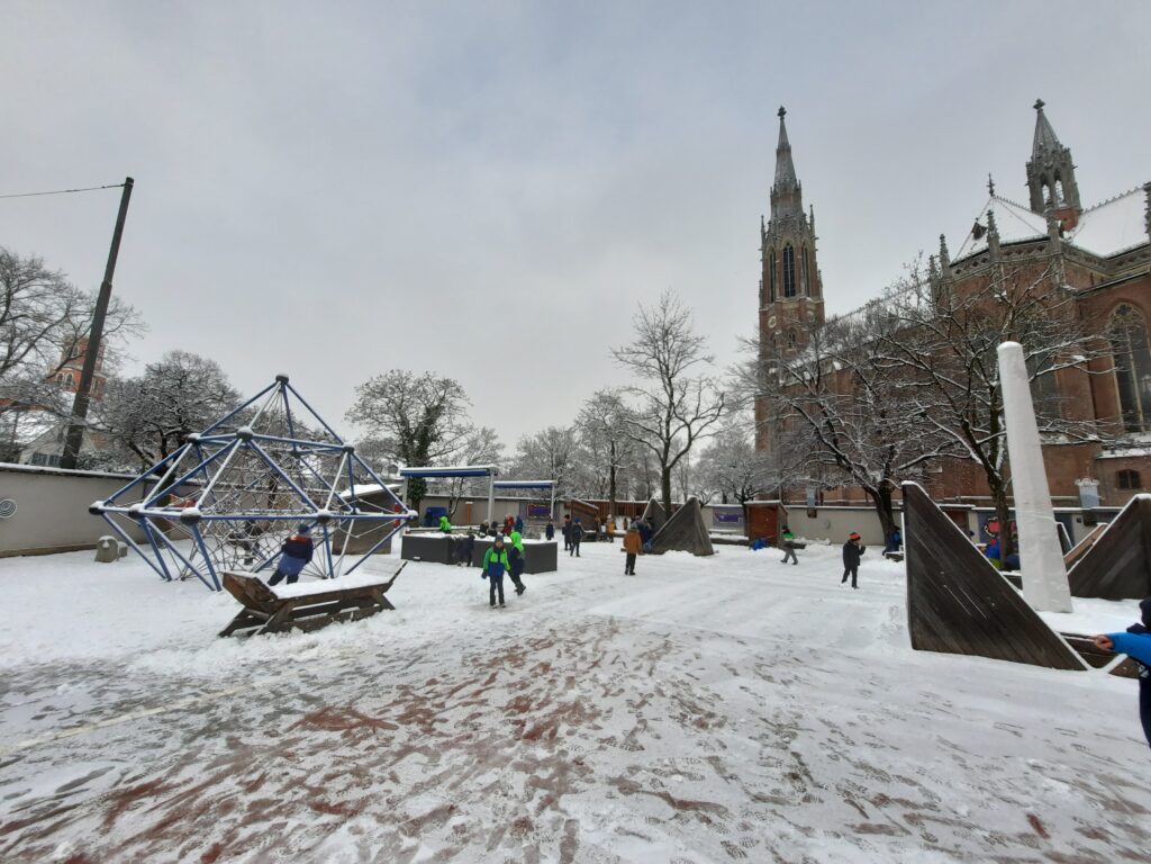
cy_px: 432
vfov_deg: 89.9
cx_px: 576
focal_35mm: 13
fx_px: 432
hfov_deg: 106.2
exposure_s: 1/617
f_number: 2.2
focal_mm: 1.74
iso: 40
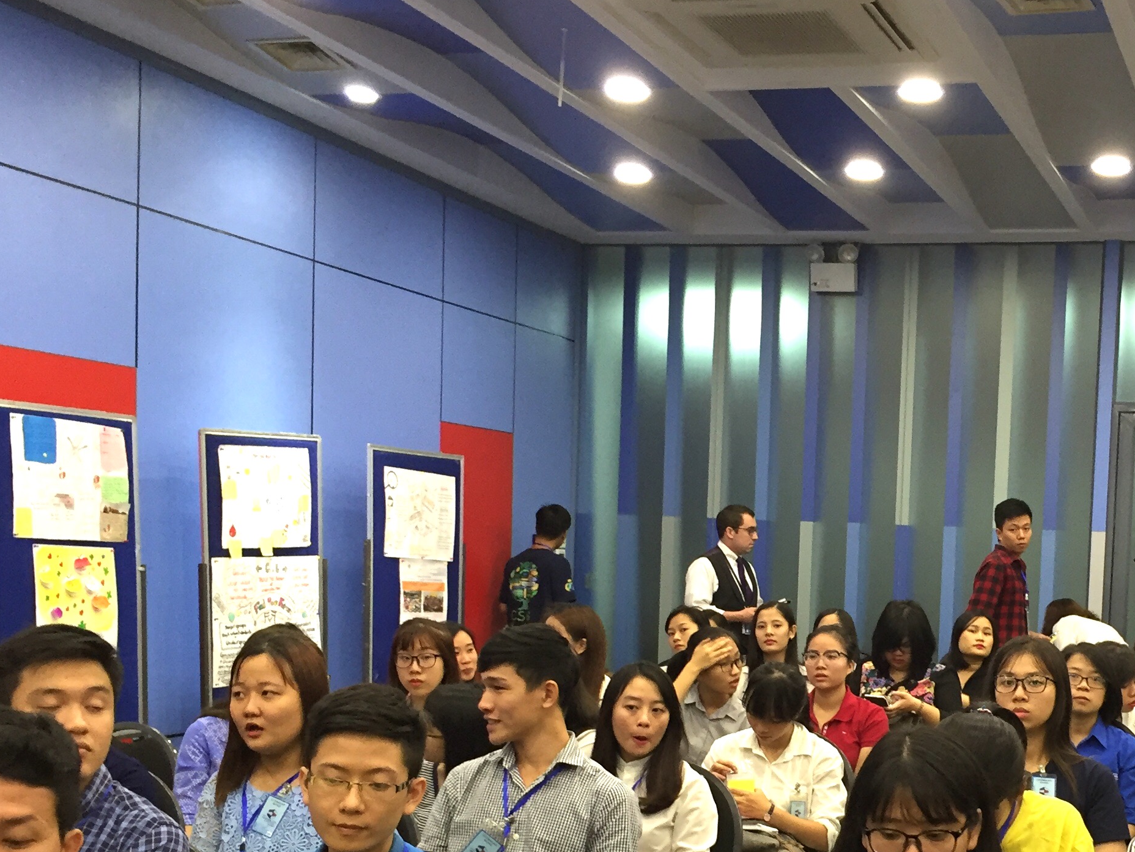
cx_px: 897
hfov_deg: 36.3
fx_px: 1672
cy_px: 676
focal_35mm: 51
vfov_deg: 28.0
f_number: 2.2
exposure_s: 1/33
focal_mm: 4.15
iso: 160
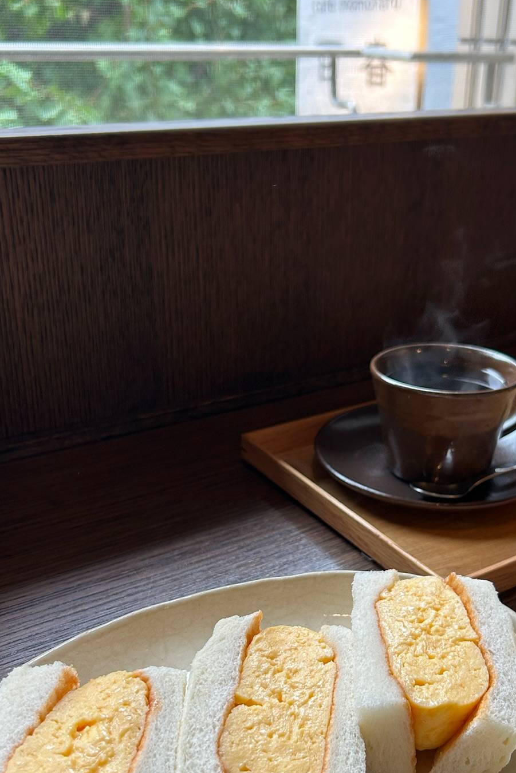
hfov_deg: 32.4
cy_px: 463
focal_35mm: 41
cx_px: 330
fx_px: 881
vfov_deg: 47.1
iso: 64
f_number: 1.5
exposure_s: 1/120
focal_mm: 5.7
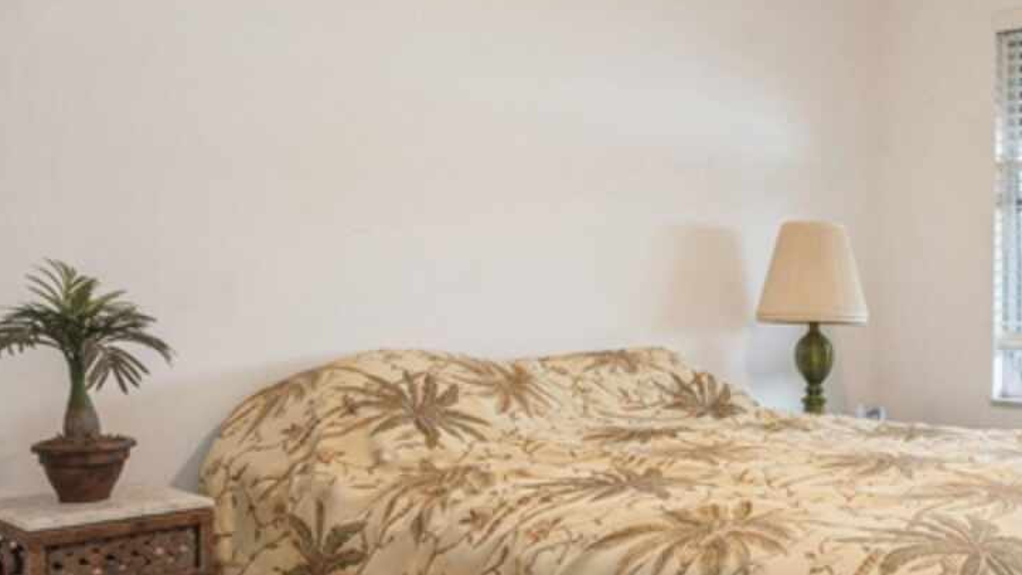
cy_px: 273
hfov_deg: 48.4
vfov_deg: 30.4
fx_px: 1057
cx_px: 832
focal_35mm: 39
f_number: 8
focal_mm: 14
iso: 200
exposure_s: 1/10
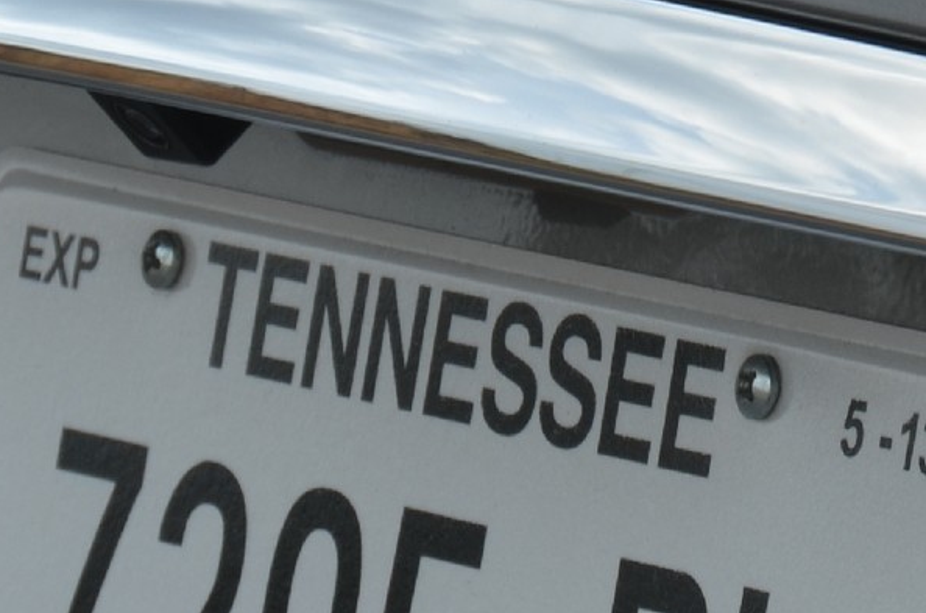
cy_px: -161
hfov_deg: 4.0
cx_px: 733
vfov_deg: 2.6
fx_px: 13292
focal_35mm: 518
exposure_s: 1/250
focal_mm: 82
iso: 140
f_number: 8
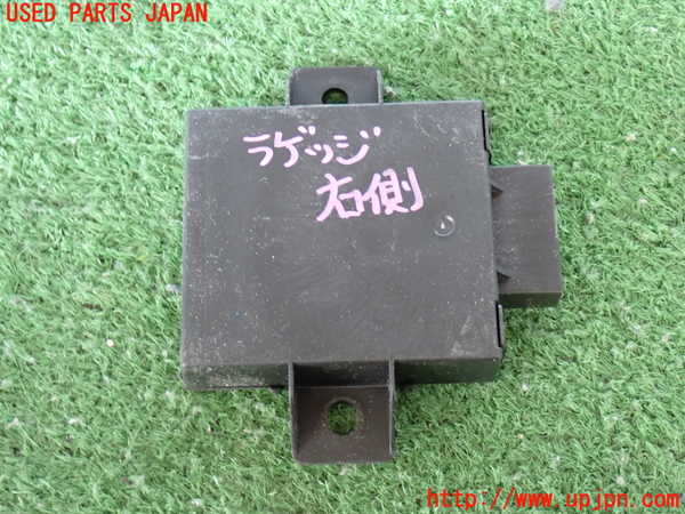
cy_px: 257
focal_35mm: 67
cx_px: 342
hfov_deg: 29.0
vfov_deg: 21.9
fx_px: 1326
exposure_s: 1/25
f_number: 3.8
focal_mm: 11.88
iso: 800
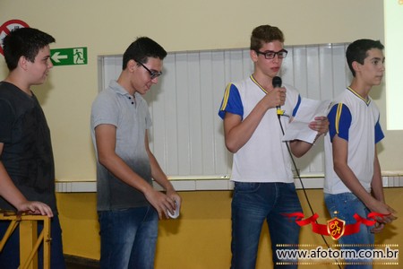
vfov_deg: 18.2
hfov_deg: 27.0
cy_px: 134
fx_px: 840
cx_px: 202
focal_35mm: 75
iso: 3200
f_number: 5.6
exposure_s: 1/80
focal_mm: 50
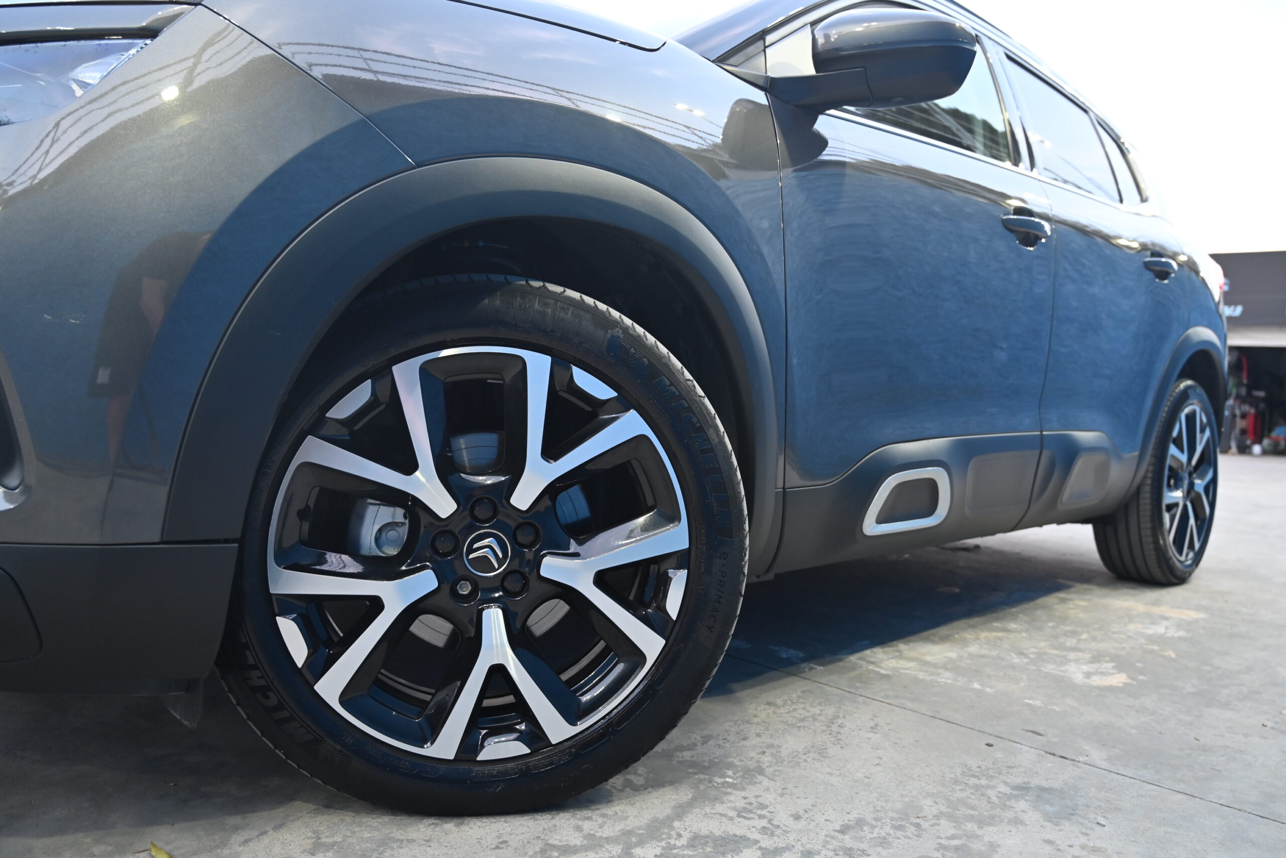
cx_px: 643
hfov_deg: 67.4
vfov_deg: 47.9
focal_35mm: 27
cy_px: 429
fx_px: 964
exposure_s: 1/125
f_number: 4
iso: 900
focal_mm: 27
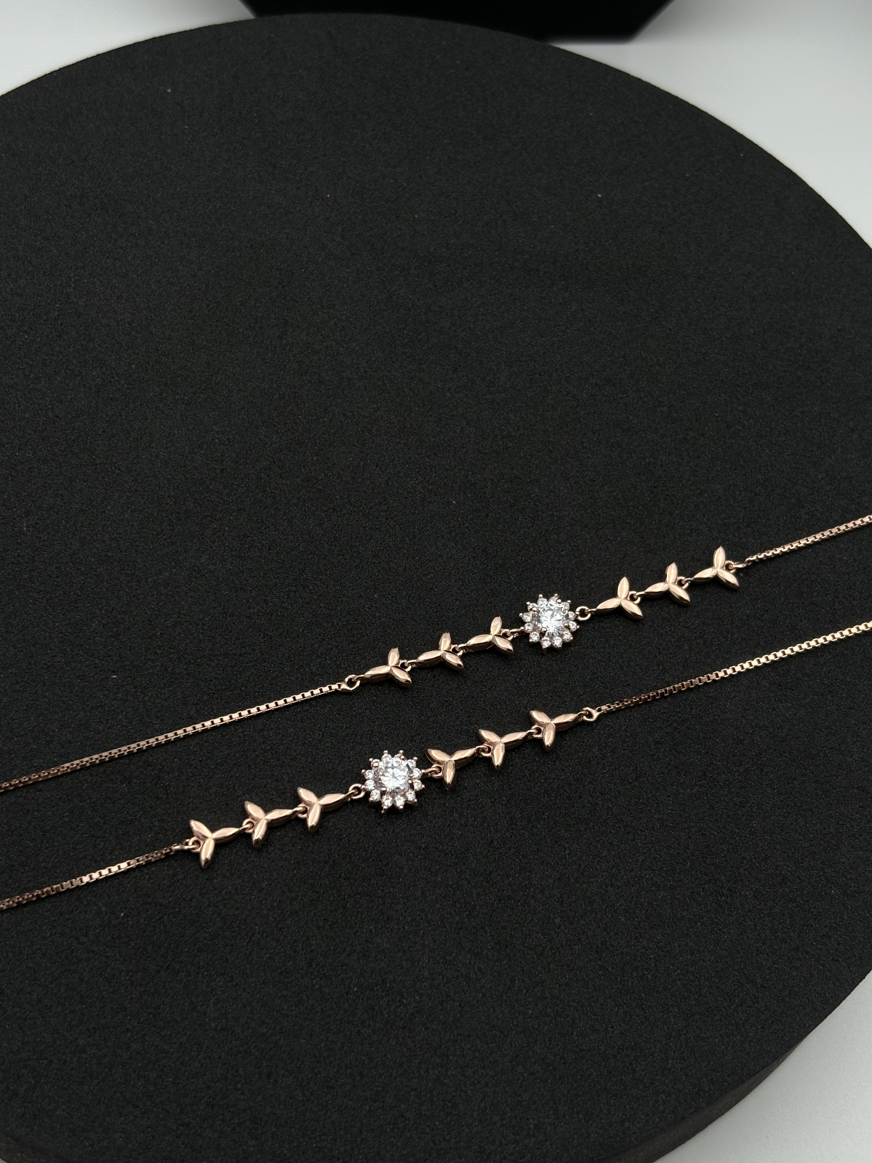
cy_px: 582
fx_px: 1747
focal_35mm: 52
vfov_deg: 36.8
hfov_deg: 28.0
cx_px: 436
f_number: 1.6
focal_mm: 5.96
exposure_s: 1/384
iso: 32
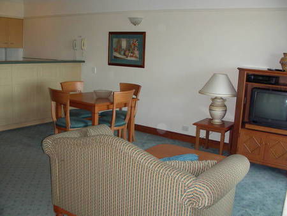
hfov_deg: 49.0
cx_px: 144
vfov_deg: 37.8
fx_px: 315
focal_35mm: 38
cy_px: 108
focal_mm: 6.3
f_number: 3.5
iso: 198
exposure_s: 1/60.1
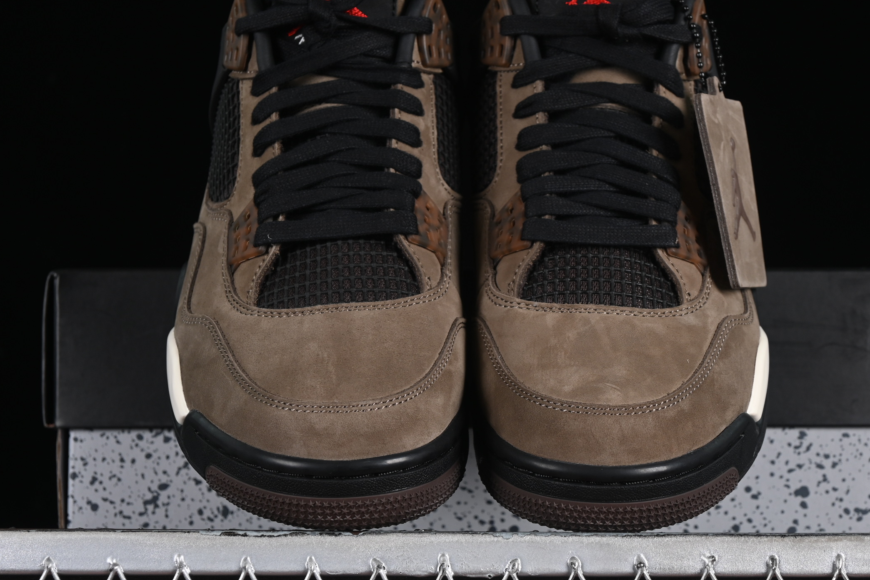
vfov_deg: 13.7
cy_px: 295
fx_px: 2416
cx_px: 483
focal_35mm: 100
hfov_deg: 20.4
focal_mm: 50
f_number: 6.3
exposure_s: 1/60
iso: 160
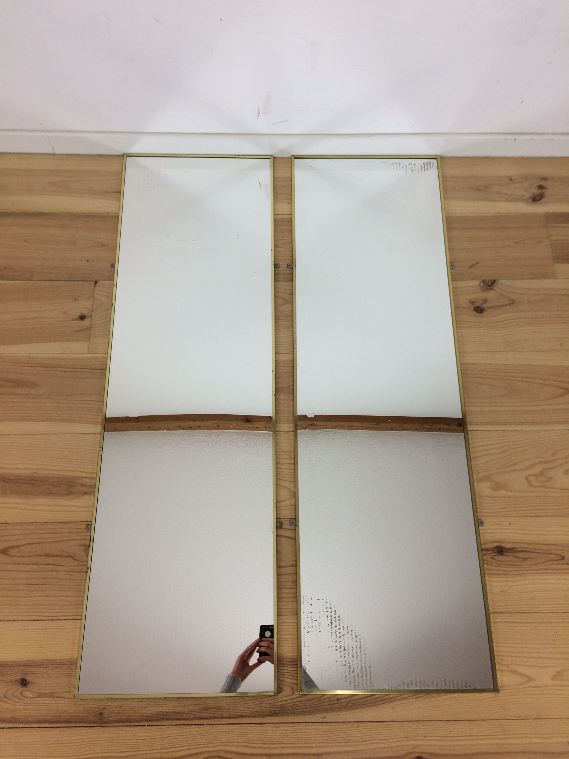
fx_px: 636
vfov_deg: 61.7
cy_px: 380
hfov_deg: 48.2
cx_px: 284
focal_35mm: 29
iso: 40
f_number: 2.2
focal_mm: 4.15
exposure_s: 1/50
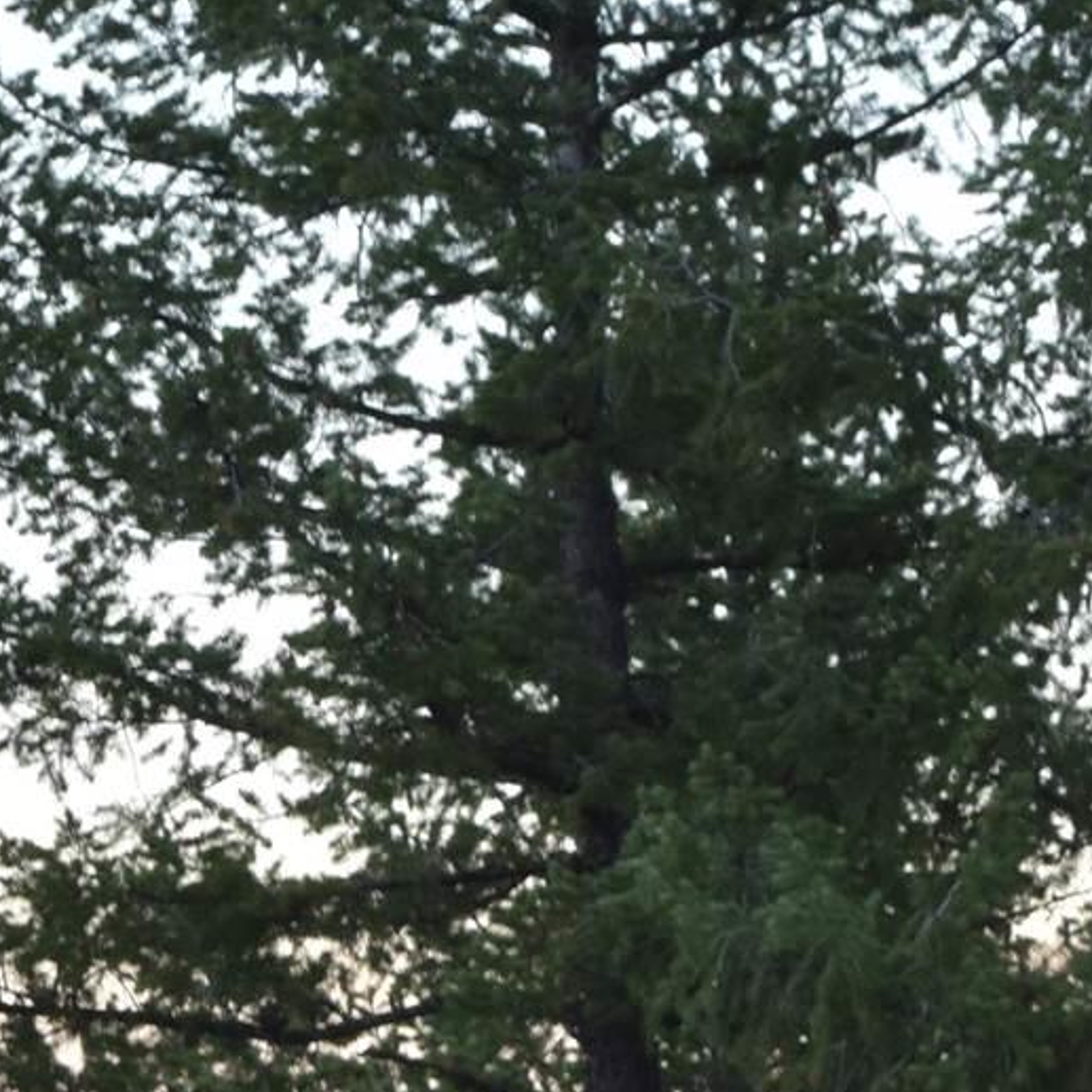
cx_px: -657
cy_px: 1445
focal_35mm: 417
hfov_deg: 4.2
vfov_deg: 4.2
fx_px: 14866
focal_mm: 55
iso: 280
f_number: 8
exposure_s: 1/60
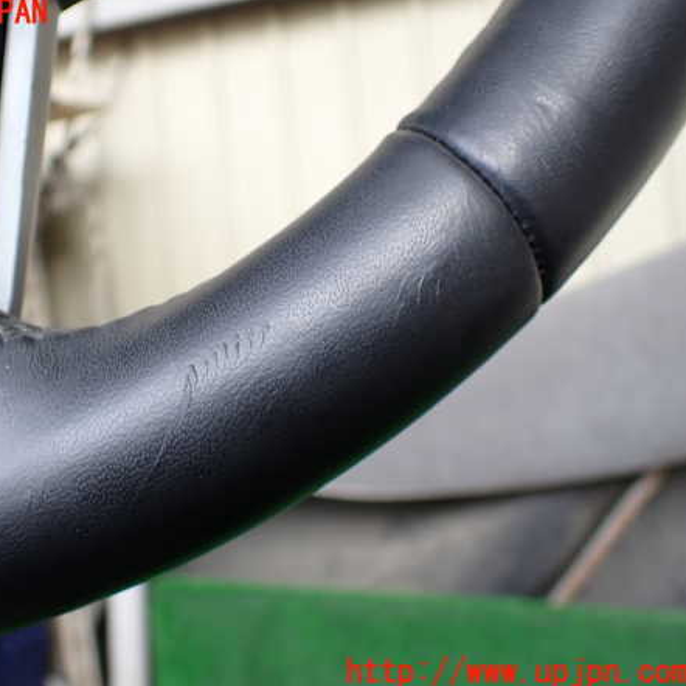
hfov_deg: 45.4
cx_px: 231
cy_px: 343
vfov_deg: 46.0
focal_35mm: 36
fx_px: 807
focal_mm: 5.4
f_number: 2.3
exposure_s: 1/125
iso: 125
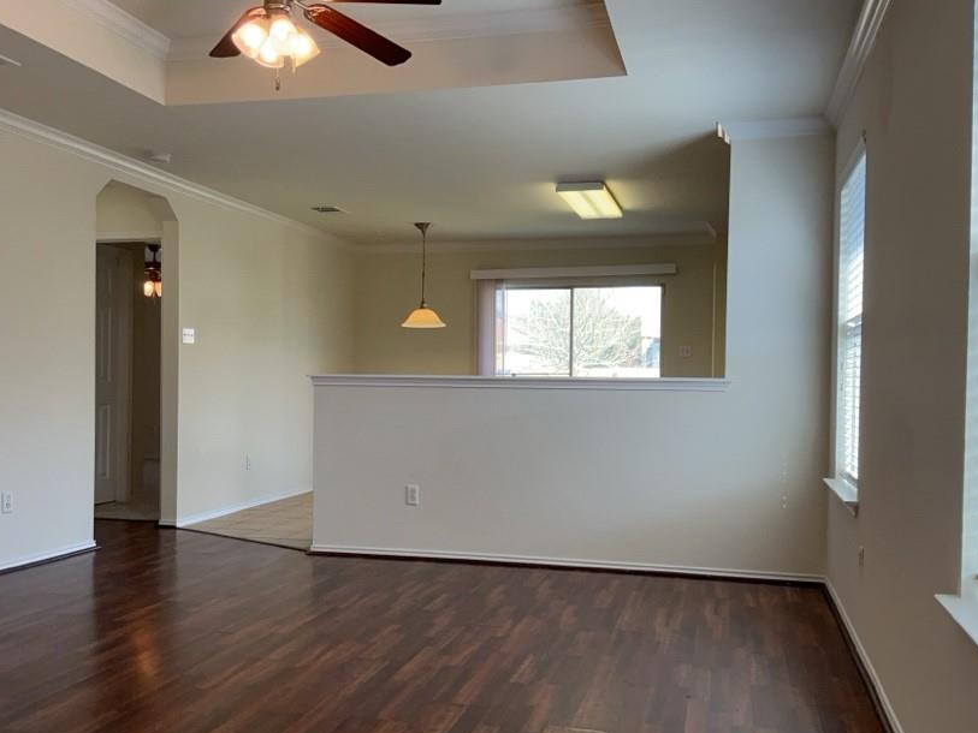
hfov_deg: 53.9
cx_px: 472
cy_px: 394
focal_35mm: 34
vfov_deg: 41.8
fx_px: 961
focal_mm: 3
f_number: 1.8
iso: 50
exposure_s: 1/120
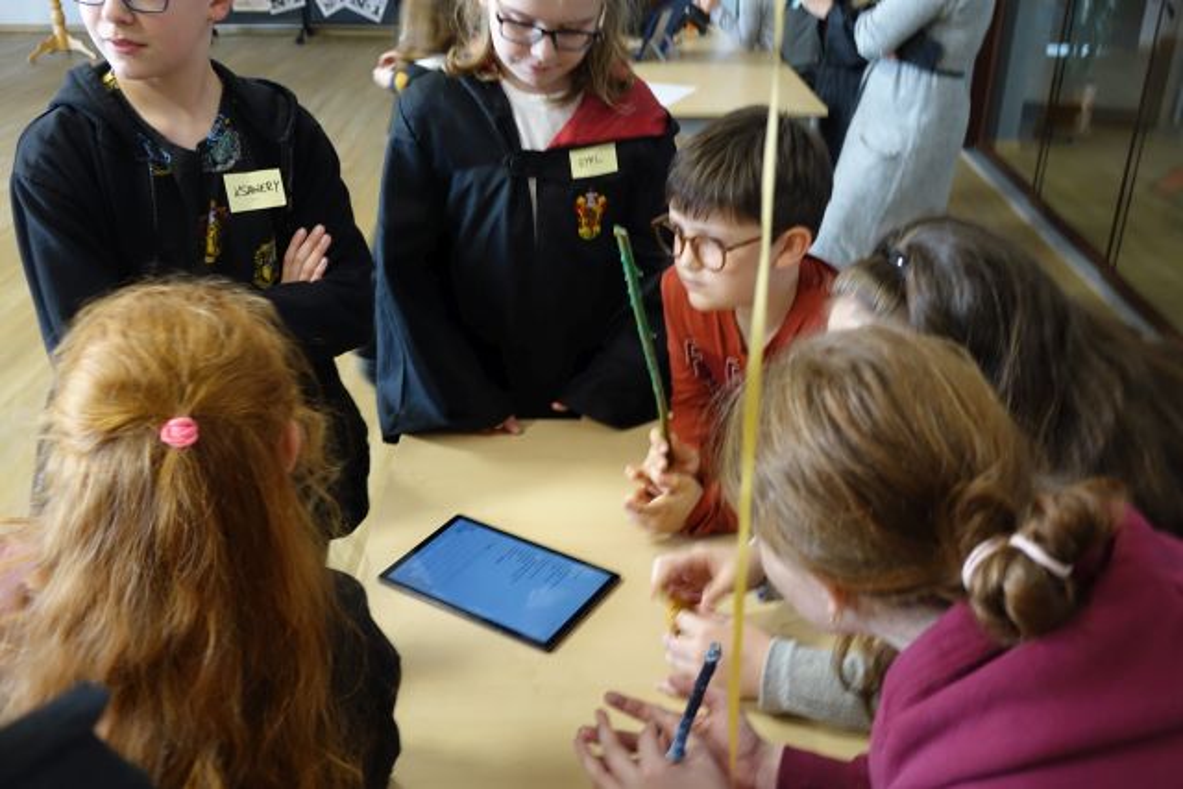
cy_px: 394
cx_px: 592
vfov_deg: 38.9
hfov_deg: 55.8
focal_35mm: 34
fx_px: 1117
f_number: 2.8
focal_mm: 12.56
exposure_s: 1/25
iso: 800
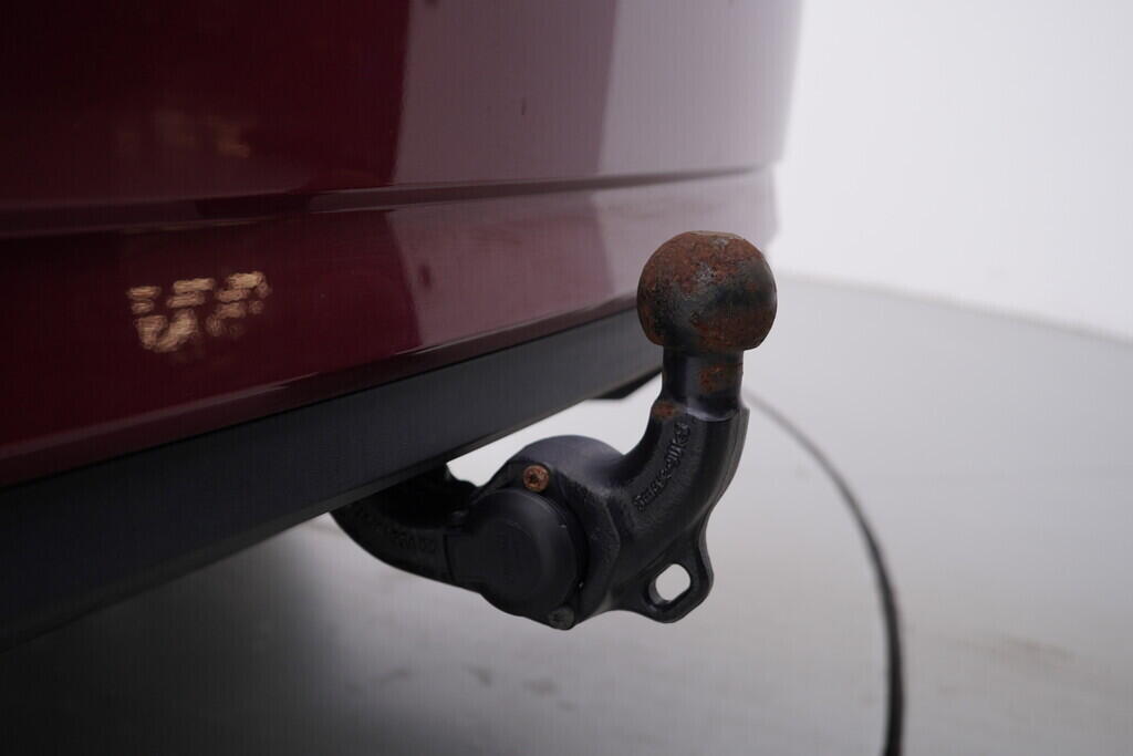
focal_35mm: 36
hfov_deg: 53.1
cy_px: 378
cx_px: 566
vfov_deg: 36.9
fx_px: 1133
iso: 125
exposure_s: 1/80
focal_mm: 24
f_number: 4
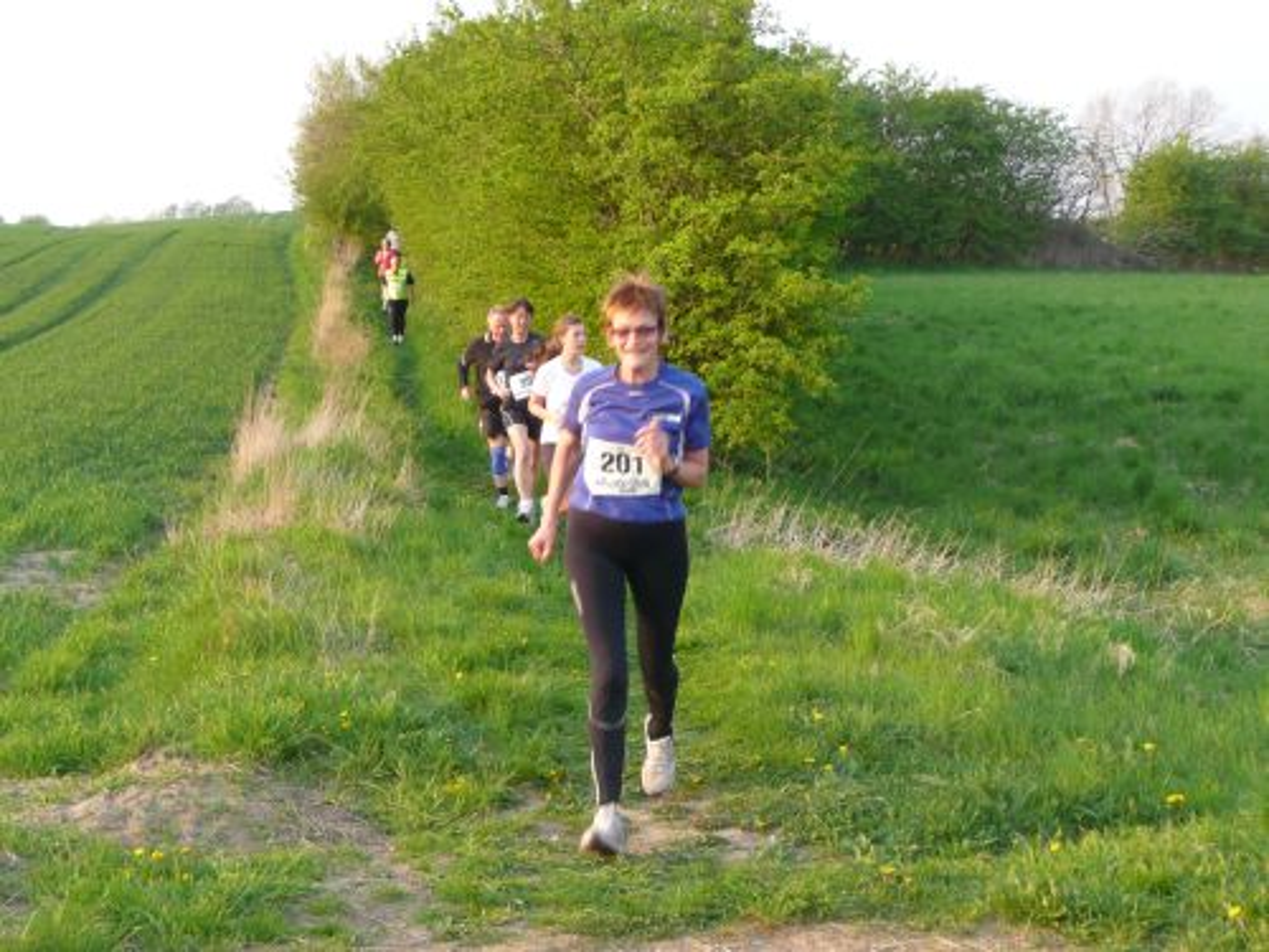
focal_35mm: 62
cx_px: 634
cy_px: 476
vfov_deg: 23.7
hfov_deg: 31.2
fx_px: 2273
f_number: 4.5
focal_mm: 10.2
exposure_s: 1/60
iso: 100
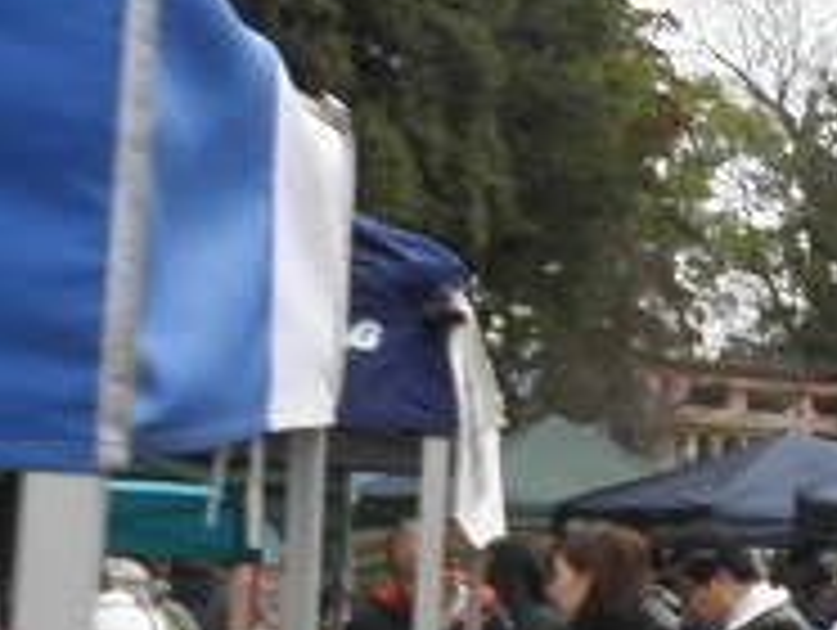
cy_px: 459
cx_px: 1071
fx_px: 2808
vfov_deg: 12.8
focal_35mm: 116
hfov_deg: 16.1
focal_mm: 4.9
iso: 64
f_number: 3.2
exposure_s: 1/200
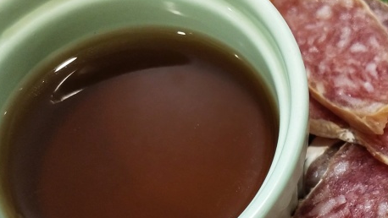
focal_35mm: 73
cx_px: 397
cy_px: 264
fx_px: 751
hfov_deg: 27.2
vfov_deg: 15.9
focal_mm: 3.95
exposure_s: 1/100
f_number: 1.8
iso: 211
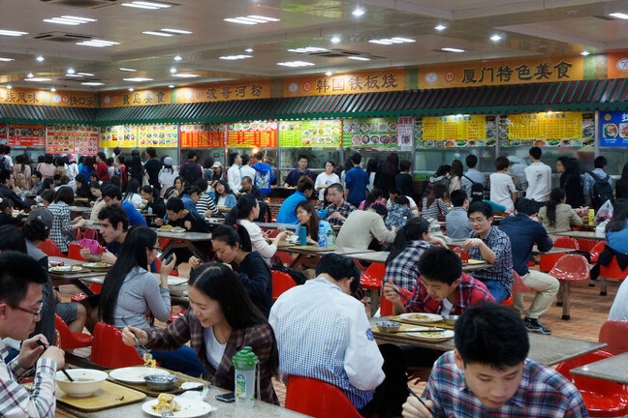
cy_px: 114
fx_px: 872
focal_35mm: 50
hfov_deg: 38.6
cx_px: 161
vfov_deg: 26.7
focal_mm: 18
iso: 1600
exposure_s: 1/25
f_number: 5.6
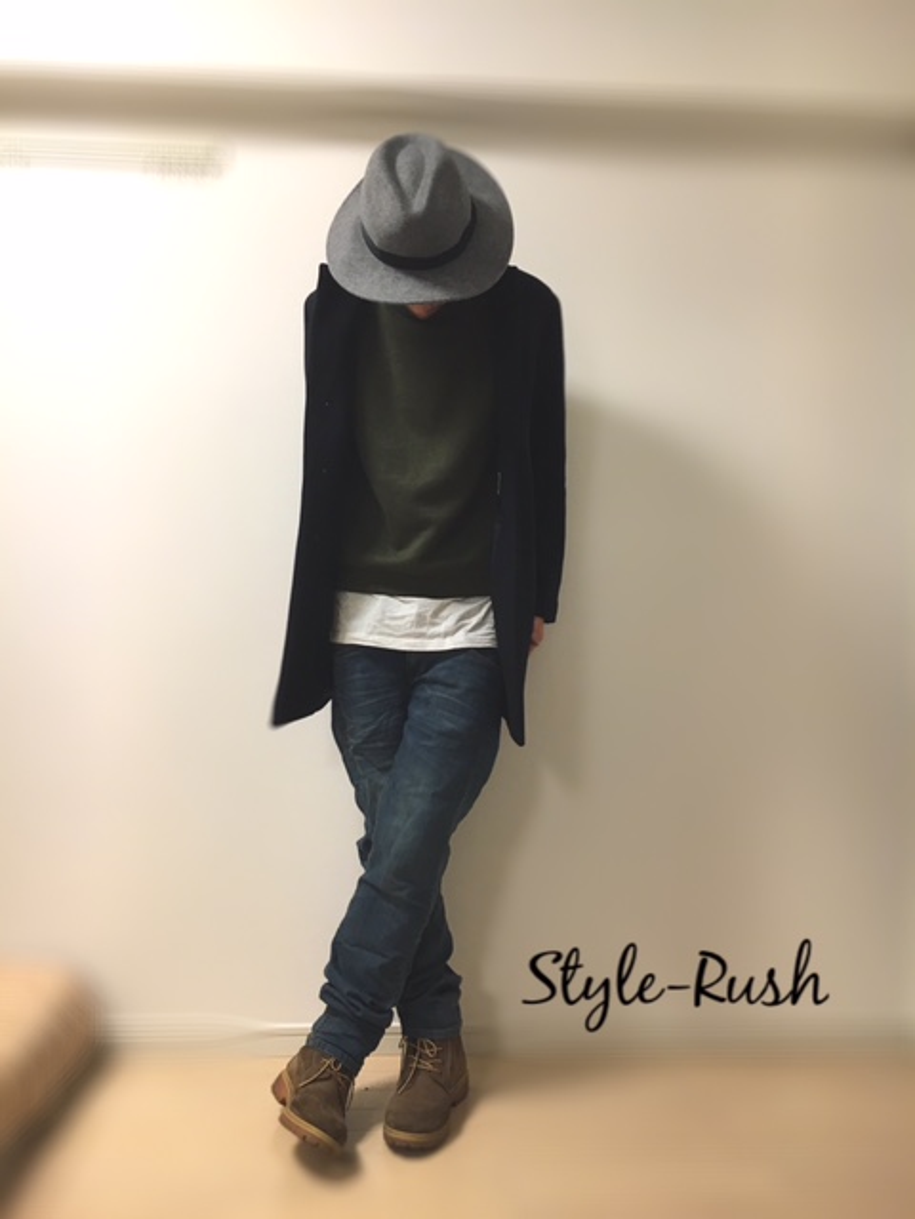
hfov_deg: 48.2
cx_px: 458
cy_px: 610
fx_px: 1022
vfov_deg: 61.7
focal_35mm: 29
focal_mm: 4.15
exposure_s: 1/33
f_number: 2.2
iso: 50
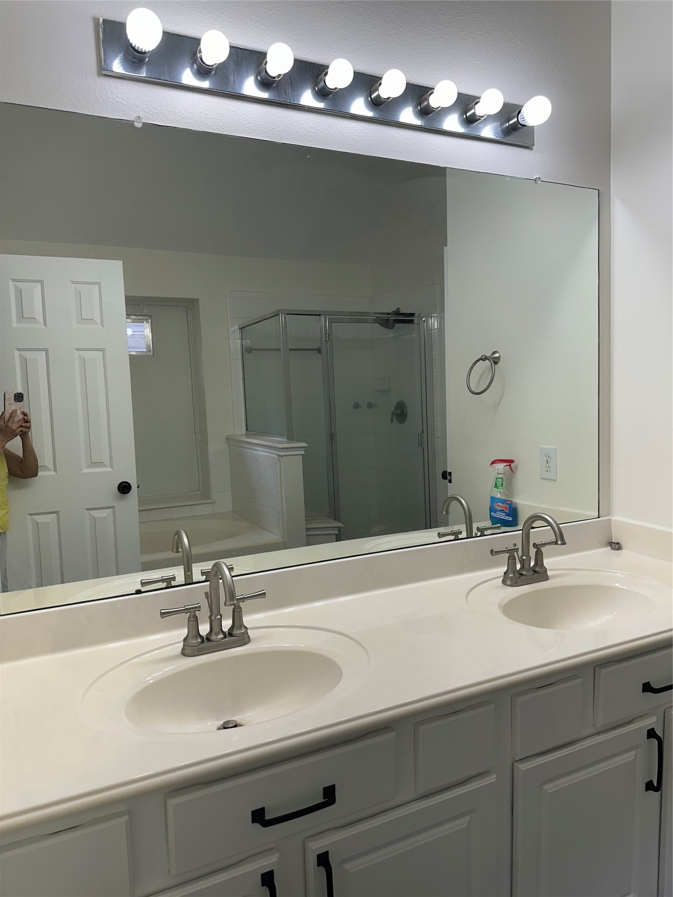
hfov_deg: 56.8
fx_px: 622
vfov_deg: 71.6
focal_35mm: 24
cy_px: 448
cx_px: 336
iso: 80
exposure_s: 1/281
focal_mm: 6.86
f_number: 1.78
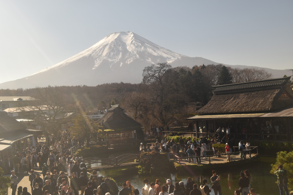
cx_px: 146
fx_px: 378
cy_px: 98
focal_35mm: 46
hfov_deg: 42.3
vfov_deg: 28.9
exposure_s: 1/200
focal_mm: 31
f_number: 7.1
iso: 200
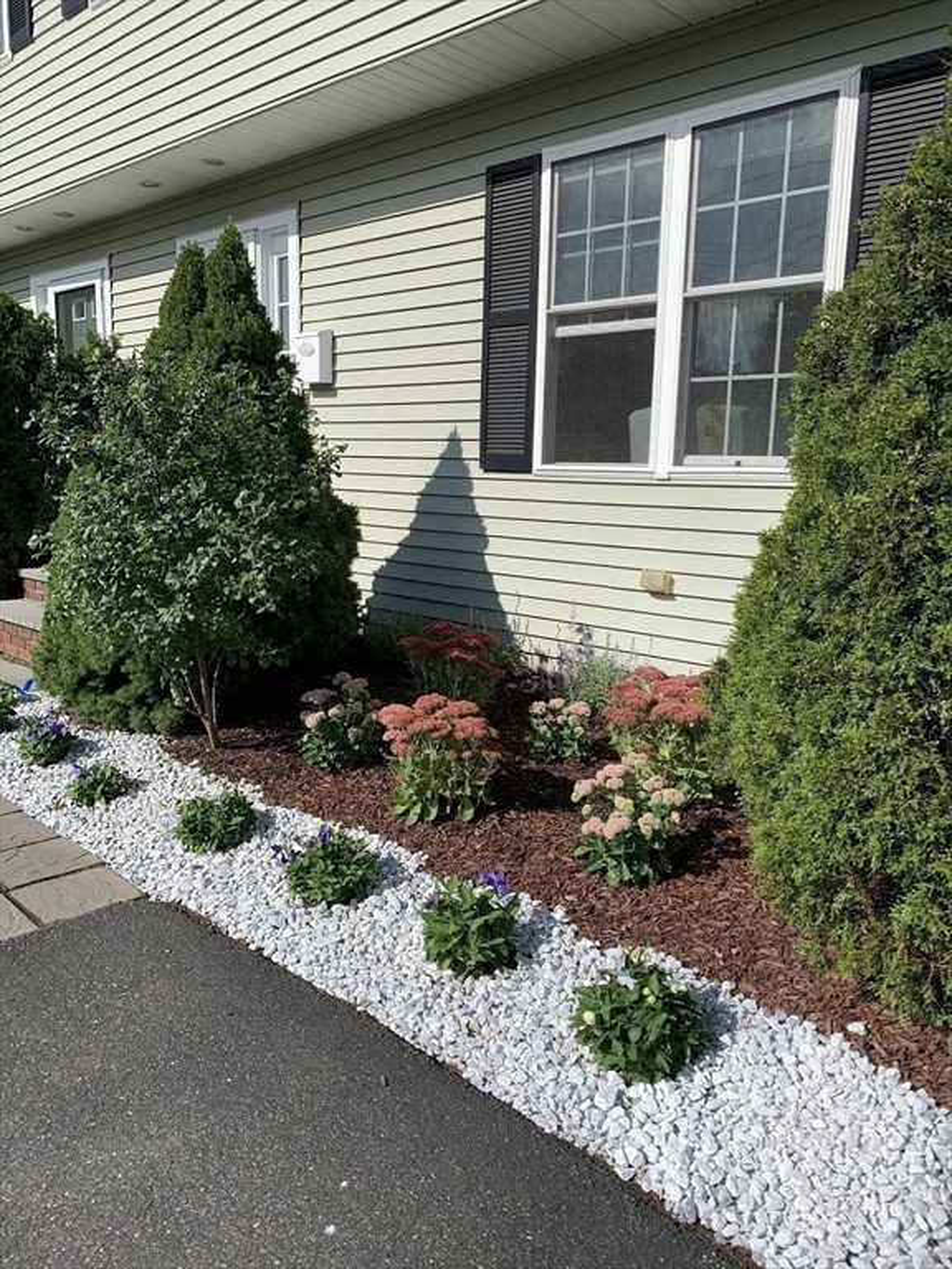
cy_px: 634
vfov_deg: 67.3
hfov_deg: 53.1
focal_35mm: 26
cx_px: 476
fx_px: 953
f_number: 1.8
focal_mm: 4.25
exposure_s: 1/3401
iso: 25
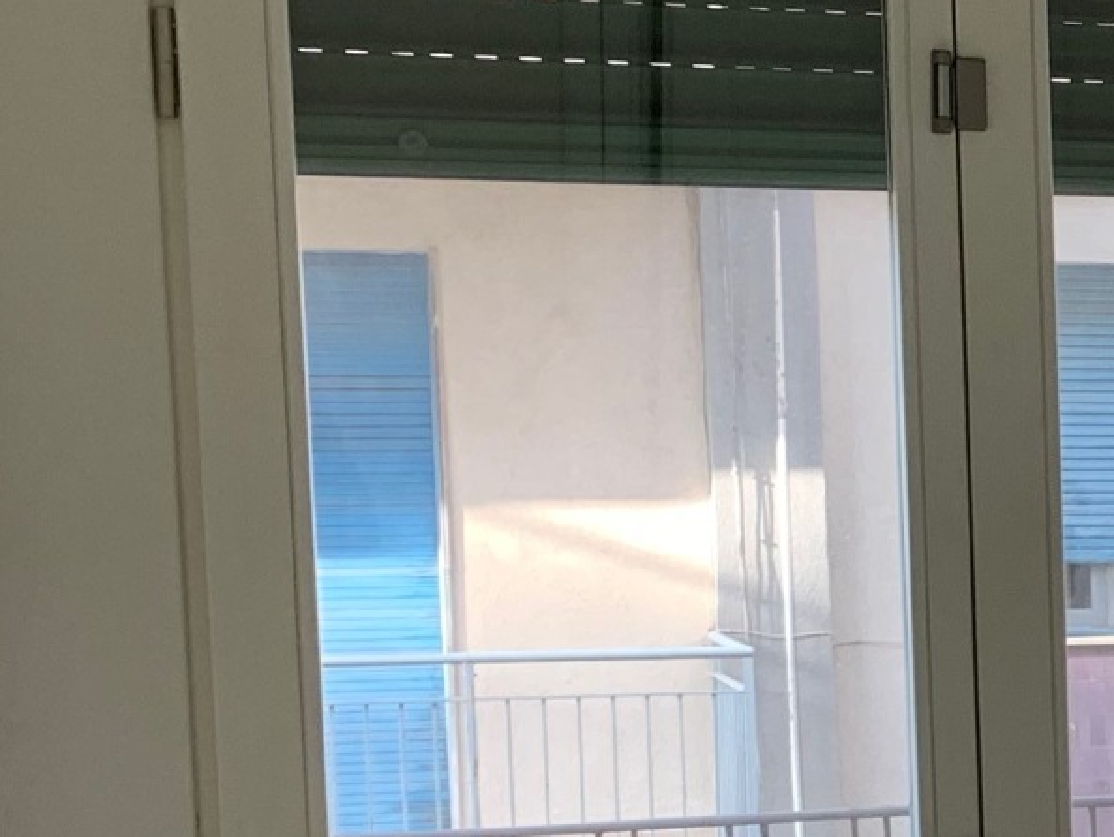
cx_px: 2356
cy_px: 824
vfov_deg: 13.1
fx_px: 3606
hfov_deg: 14.2
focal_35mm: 112
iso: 50
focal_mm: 4.25
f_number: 1.8
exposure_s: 1/100
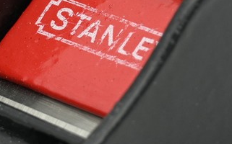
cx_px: 218
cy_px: -50
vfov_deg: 1.8
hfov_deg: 3.0
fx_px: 4498
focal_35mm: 712
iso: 100
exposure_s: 1/10
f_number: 11
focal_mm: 140
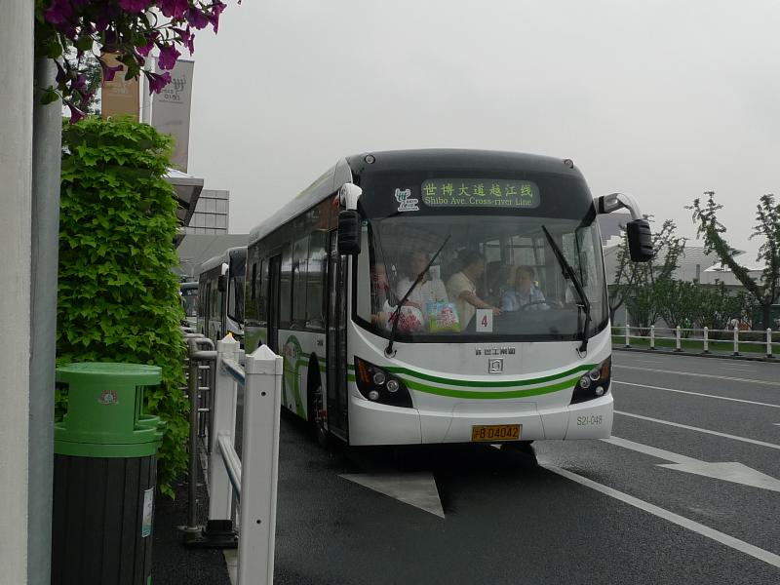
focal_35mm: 50
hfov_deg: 38.2
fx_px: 1127
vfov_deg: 29.1
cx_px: 390
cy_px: 292
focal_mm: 5.9
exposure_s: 1/320
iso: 80
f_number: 2.8
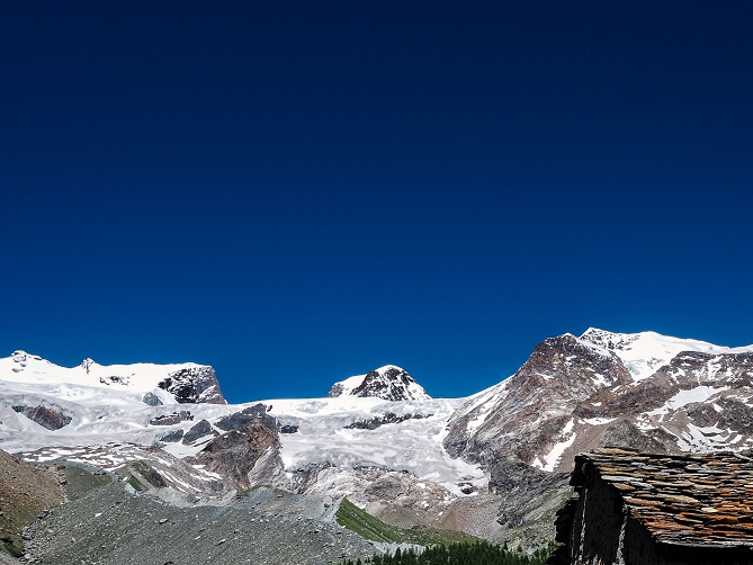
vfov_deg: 24.0
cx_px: 543
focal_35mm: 61
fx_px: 1327
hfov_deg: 31.2
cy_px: 330
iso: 200
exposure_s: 1/125
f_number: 8
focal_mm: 17
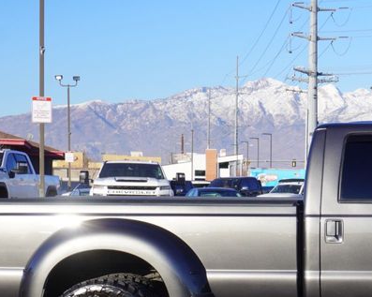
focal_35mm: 98
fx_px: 1080
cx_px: 386
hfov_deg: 18.9
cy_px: 275
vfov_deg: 15.4
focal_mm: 27
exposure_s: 1/125
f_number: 9
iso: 100
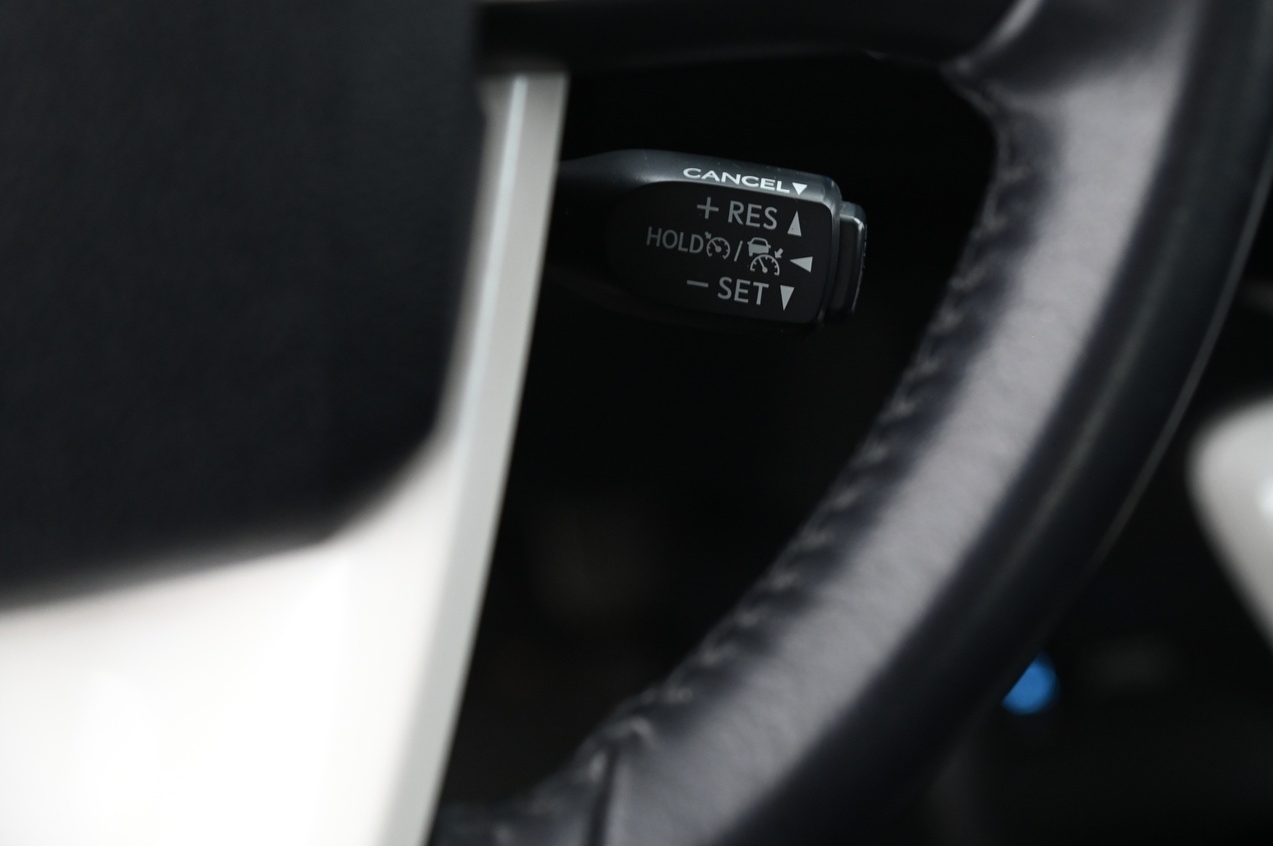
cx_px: 796
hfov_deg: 27.3
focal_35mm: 74
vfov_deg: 18.4
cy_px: 341
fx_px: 2614
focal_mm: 58
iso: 2000
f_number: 4
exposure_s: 1/10
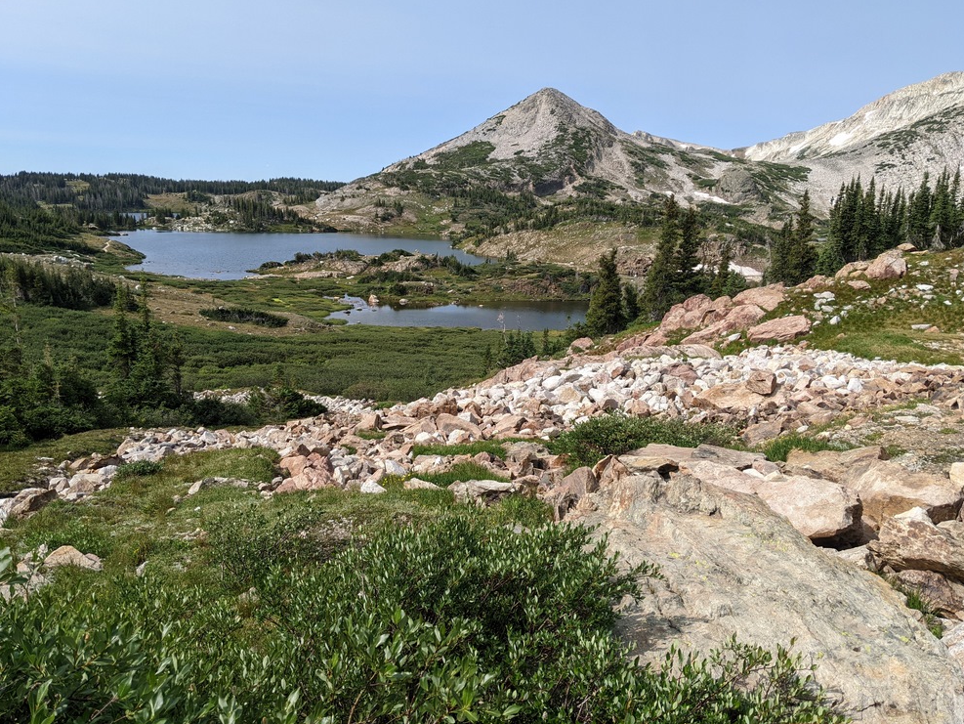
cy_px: 350
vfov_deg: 49.8
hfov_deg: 63.4
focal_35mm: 28
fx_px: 780
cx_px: 490
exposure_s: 1/2347
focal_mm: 4.44
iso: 60
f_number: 1.8
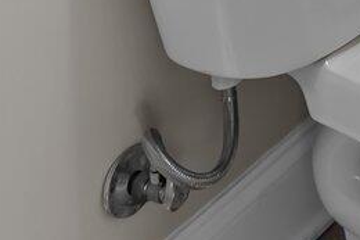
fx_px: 1179
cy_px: -684
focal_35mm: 118
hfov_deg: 13.5
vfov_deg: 8.0
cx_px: 821
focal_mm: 15
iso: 400
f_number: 7.1
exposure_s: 1/3
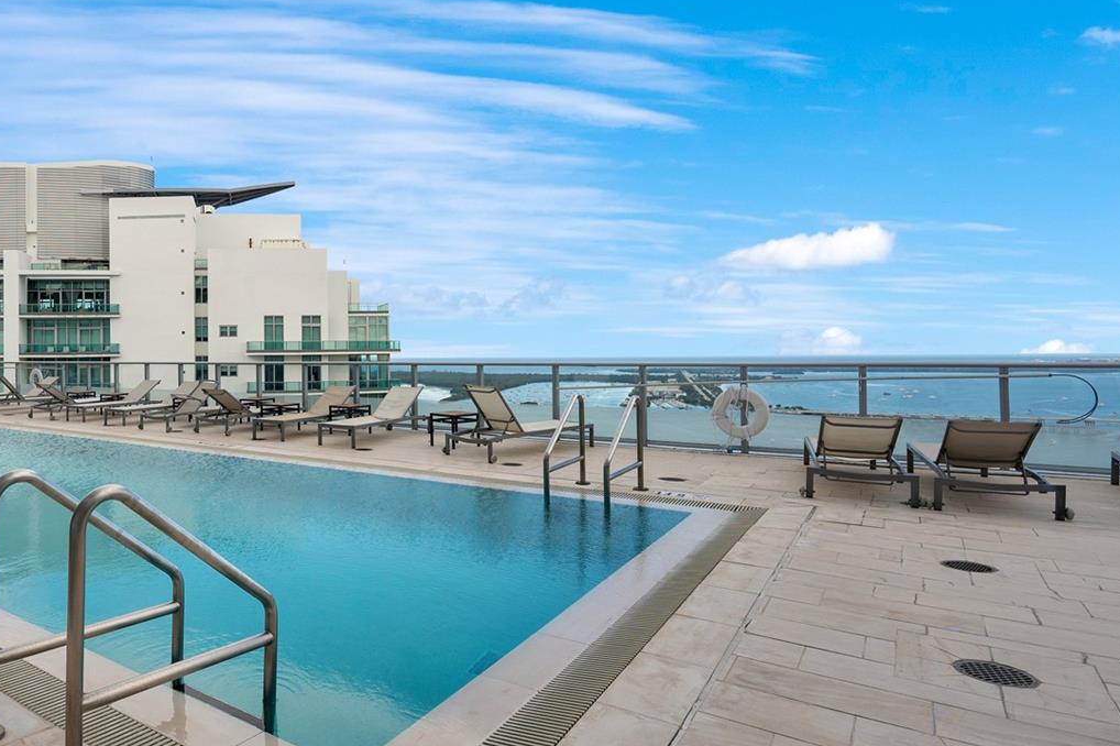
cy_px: 347
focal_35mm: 22
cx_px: 290
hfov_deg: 73.5
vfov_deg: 57.1
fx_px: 684
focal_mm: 14
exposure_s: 1/400
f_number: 5
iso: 100
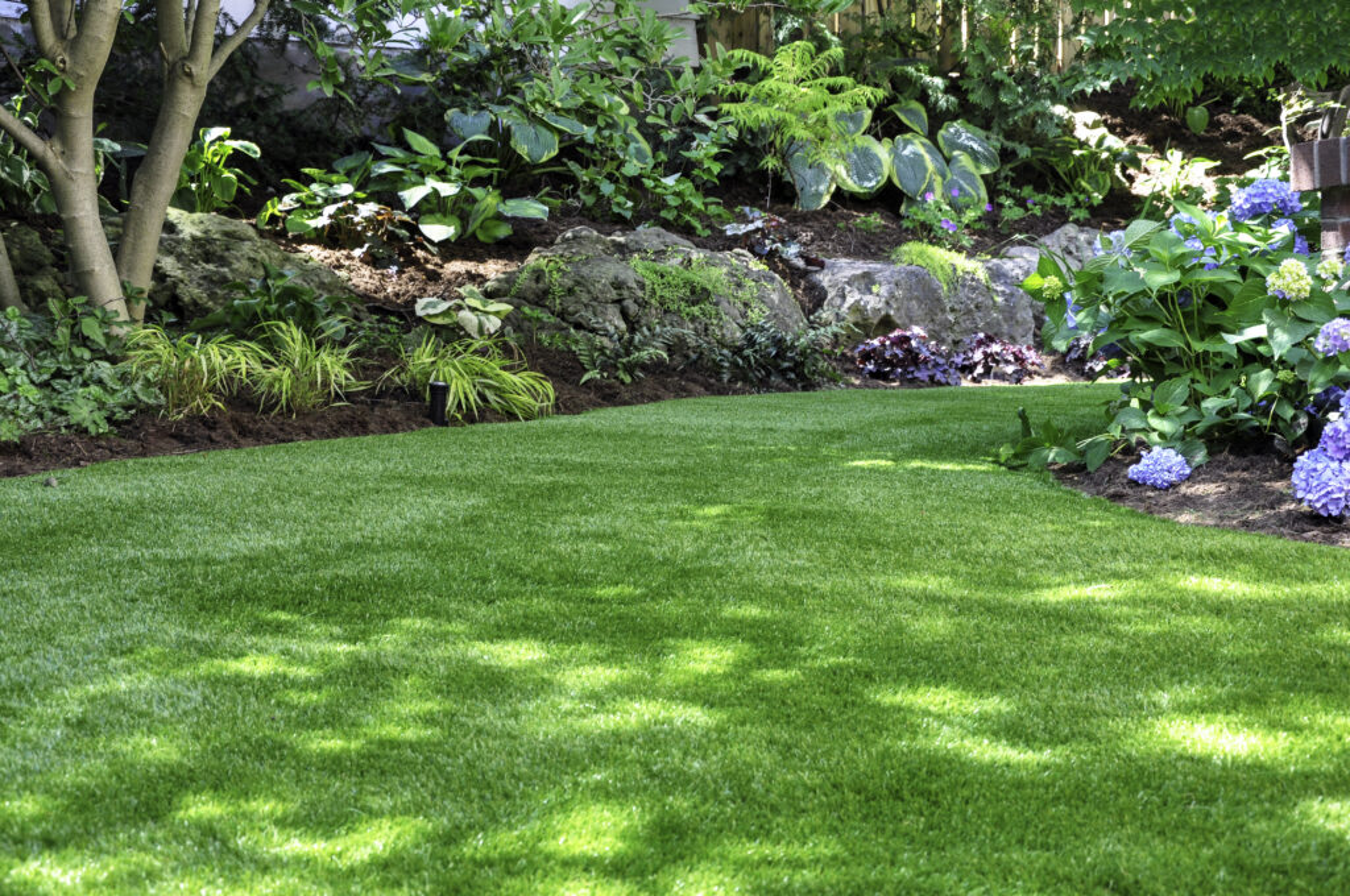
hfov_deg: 31.9
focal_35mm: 63
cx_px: 675
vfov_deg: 21.5
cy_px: 448
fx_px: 2359
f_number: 8
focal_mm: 42
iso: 450
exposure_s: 1/60
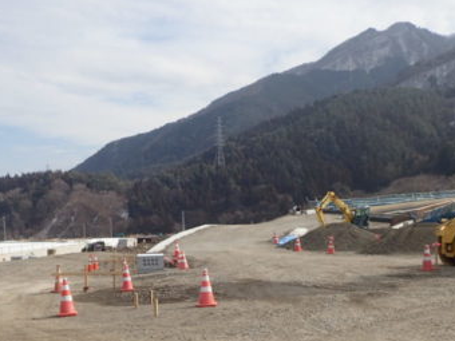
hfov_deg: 40.1
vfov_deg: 29.6
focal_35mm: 47
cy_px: 308
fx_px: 618
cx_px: 163
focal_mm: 4.5
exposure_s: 1/200
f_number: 8
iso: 100
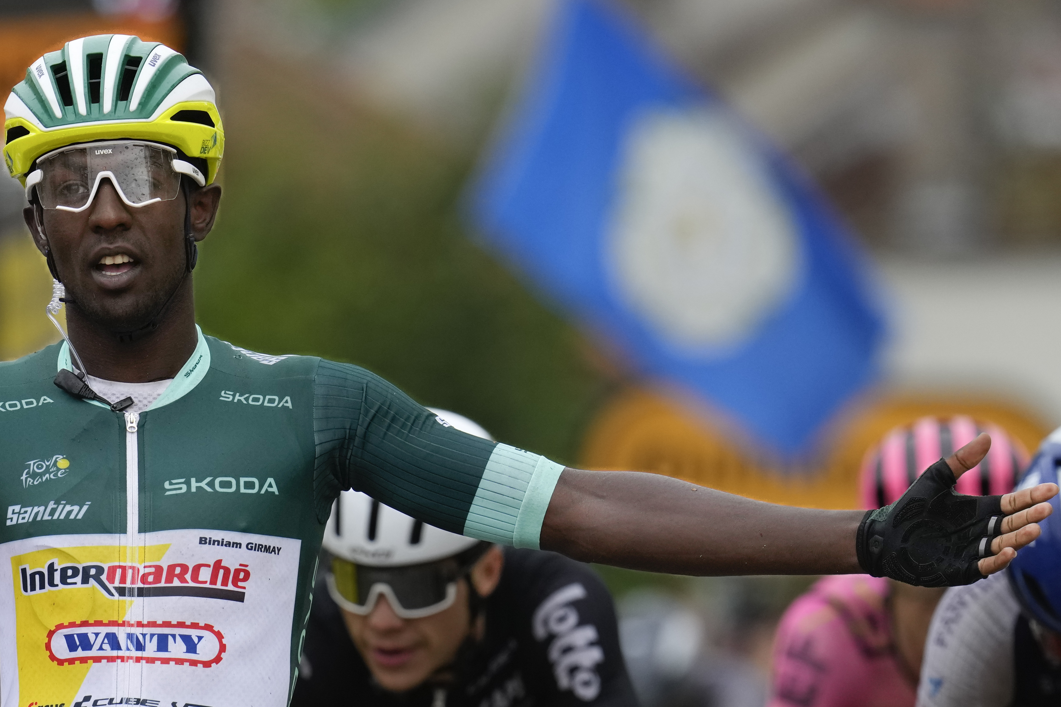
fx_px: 23163
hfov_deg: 2.6
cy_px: 655
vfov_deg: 1.7
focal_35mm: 786
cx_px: 127
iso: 800
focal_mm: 400
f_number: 5
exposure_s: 1/3200
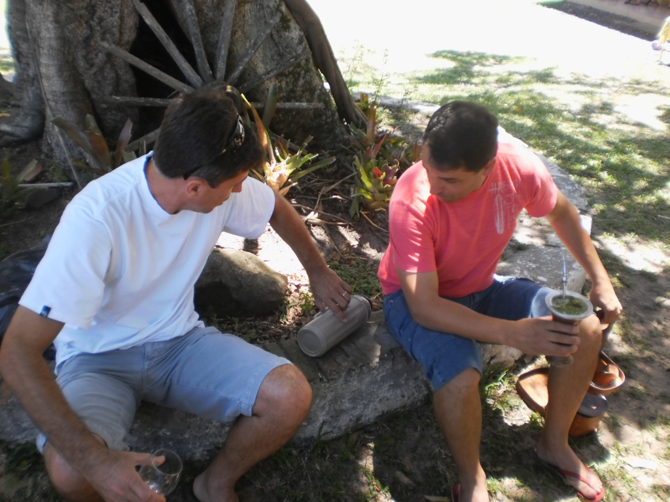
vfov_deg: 39.7
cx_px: 335
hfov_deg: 51.4
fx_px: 697
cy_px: 251
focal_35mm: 36
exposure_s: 1/100
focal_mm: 6.3
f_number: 3.1
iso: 100
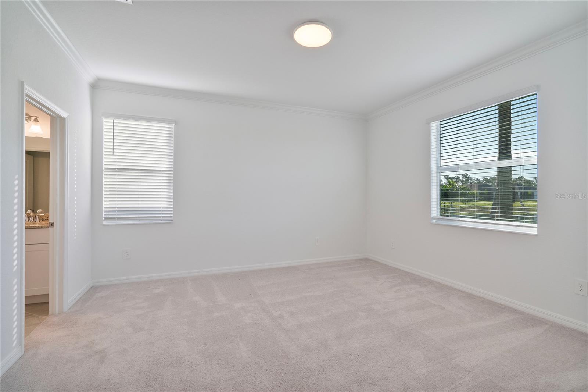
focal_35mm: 16
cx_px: 294
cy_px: 196
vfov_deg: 73.7
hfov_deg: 96.7
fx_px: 261
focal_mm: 16
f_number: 8
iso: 400
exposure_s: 1/125
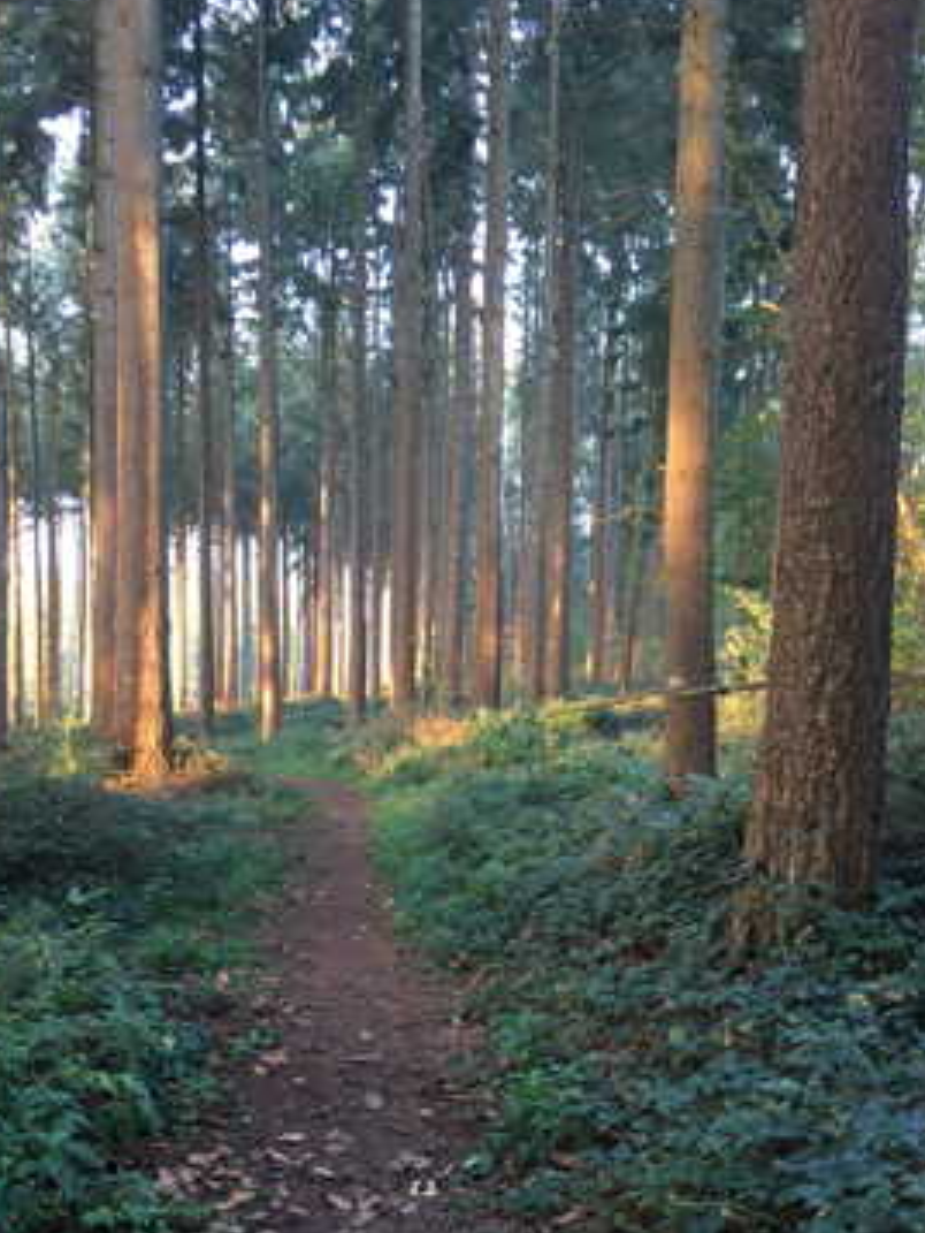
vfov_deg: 47.2
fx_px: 1389
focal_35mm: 39
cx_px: 352
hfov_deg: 36.6
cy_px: 801
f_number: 2.2
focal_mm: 4.15
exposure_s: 1/33
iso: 64
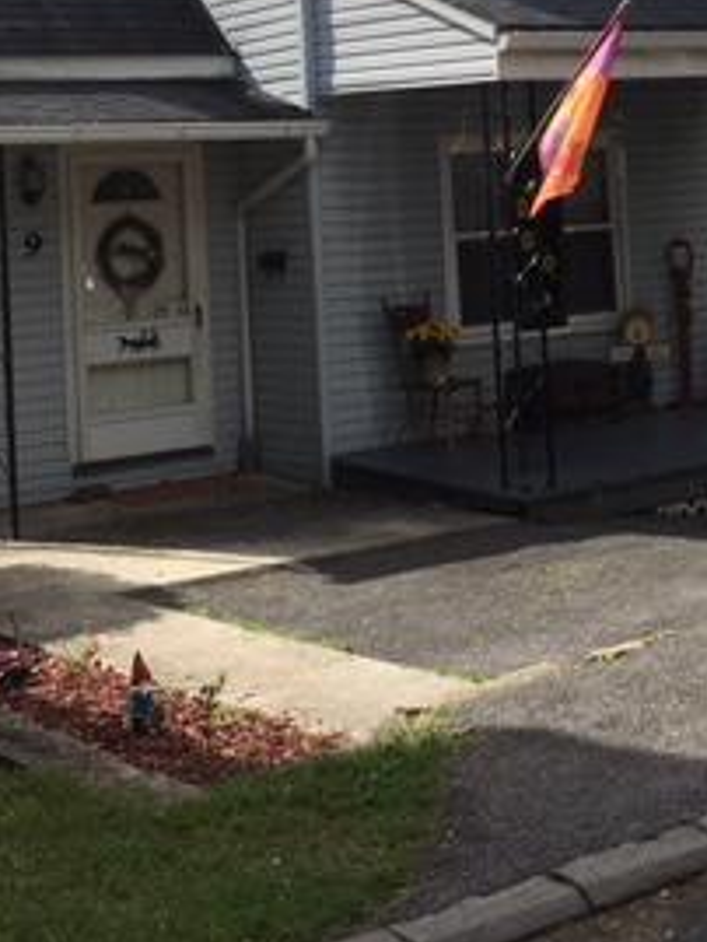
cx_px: 546
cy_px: 116
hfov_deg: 21.1
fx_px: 1878
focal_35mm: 69
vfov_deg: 27.3
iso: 25
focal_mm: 4.15
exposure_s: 1/1876
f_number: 2.2
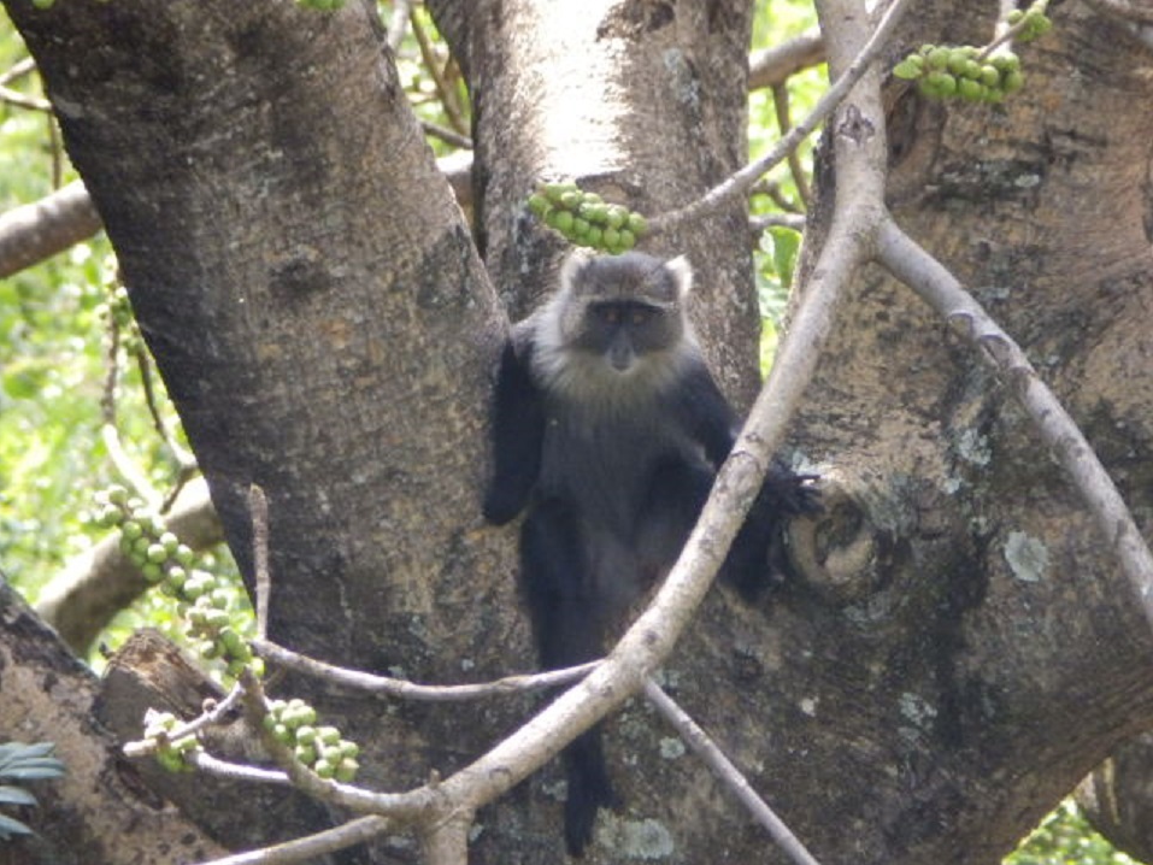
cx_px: 576
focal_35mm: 899
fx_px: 29948
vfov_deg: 1.7
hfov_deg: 2.2
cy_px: 432
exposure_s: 1/250
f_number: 5.7
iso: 800
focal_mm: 160
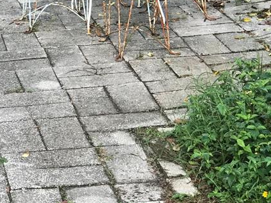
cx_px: 88
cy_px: 23
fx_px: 1080
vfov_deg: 10.7
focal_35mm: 138
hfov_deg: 14.3
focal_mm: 6.6
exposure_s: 1/60
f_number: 2.8
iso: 32
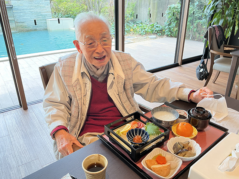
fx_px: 200
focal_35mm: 29
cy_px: 90
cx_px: 120
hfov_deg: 61.7
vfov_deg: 48.2
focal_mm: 3
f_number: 1.8
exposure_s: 1/60
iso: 40
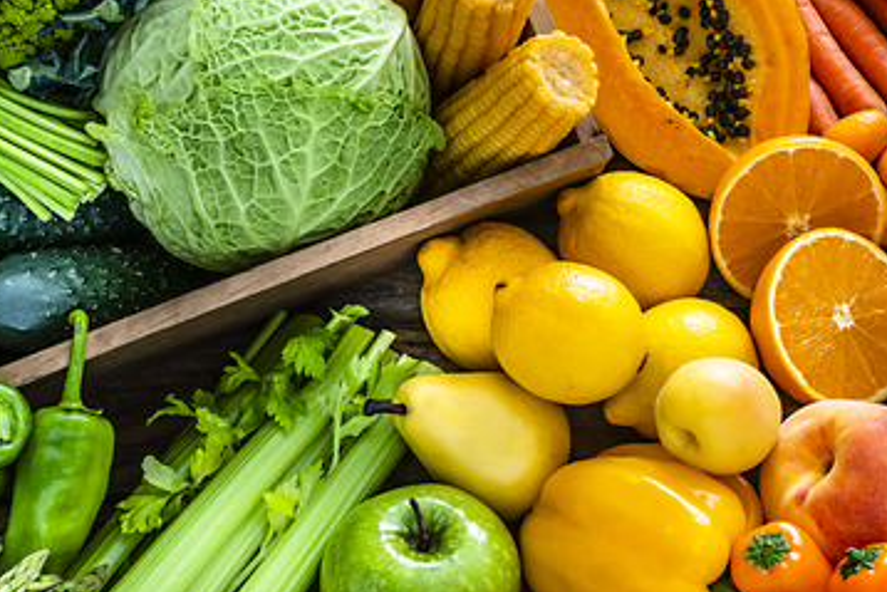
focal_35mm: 81
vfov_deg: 16.9
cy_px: 311
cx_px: 681
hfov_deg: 24.7
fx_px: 1996
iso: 200
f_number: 10
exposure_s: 1.6
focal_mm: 40
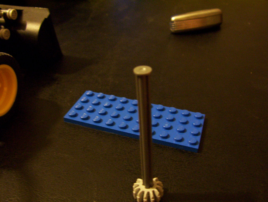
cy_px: 101
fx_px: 334
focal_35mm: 43
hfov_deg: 43.8
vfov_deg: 33.7
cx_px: 134
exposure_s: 1/8
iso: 200
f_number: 2.73
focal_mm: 5.77
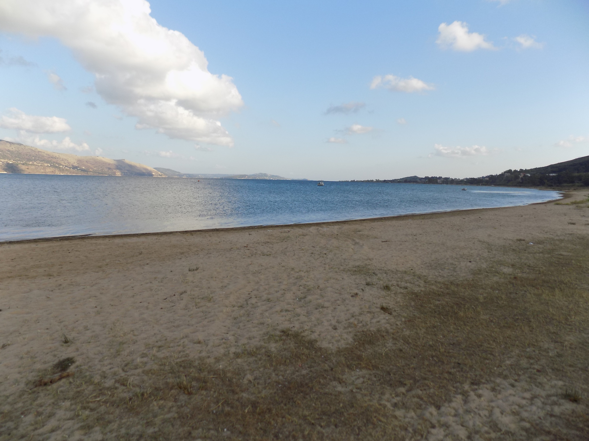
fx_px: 391
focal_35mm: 23
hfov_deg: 73.9
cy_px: 220
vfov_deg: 58.9
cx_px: 294
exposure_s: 1/640
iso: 80
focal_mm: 4
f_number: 3.1
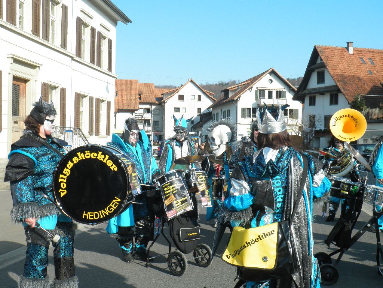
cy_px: 144
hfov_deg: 45.8
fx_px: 454
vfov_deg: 35.1
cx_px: 192
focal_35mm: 41
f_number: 10
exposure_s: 1/80
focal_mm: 7.3
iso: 100
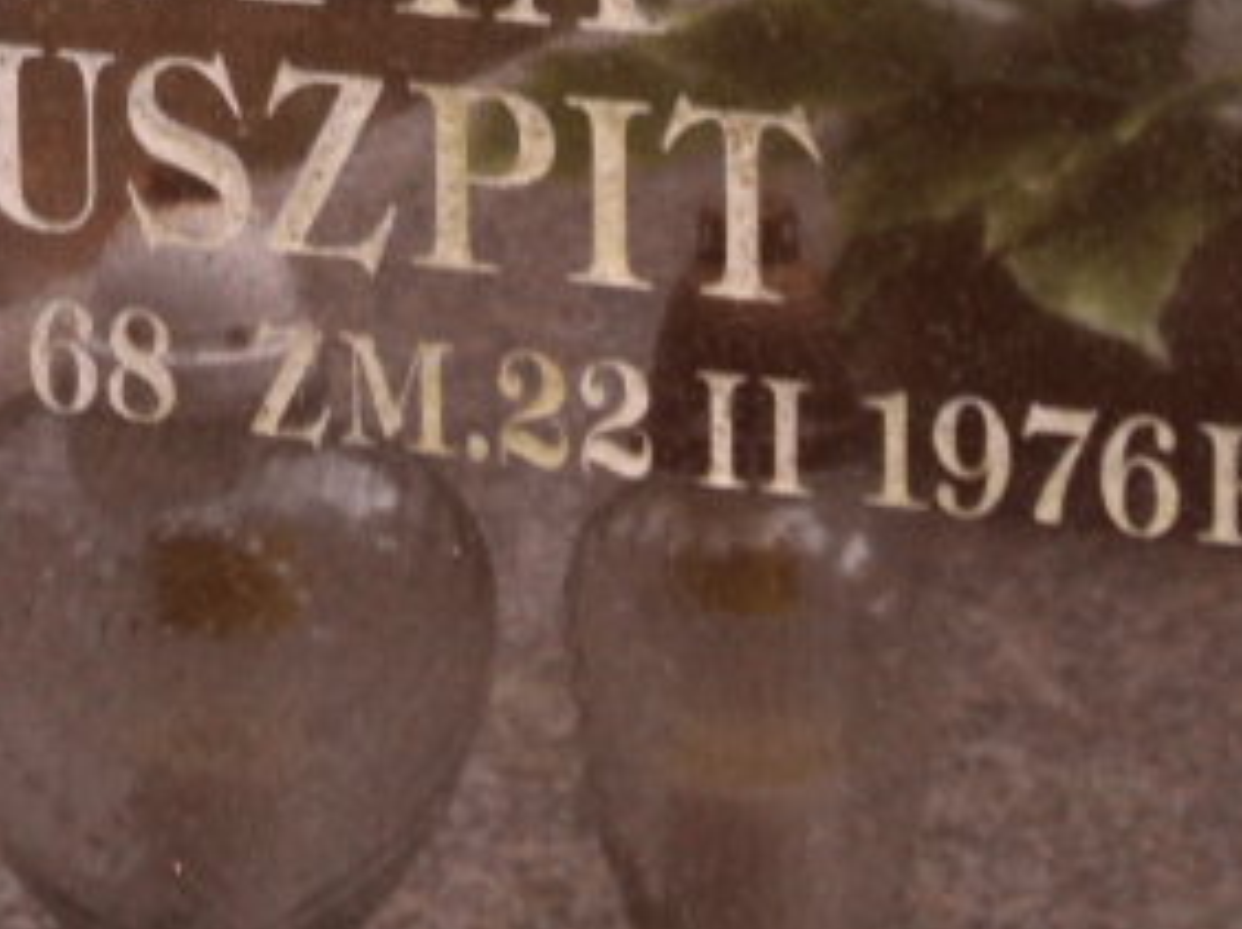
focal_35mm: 218
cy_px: -128
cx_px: -286
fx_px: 7815
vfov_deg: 6.8
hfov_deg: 9.0
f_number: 4
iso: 100
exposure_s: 1/45
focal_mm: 10.3
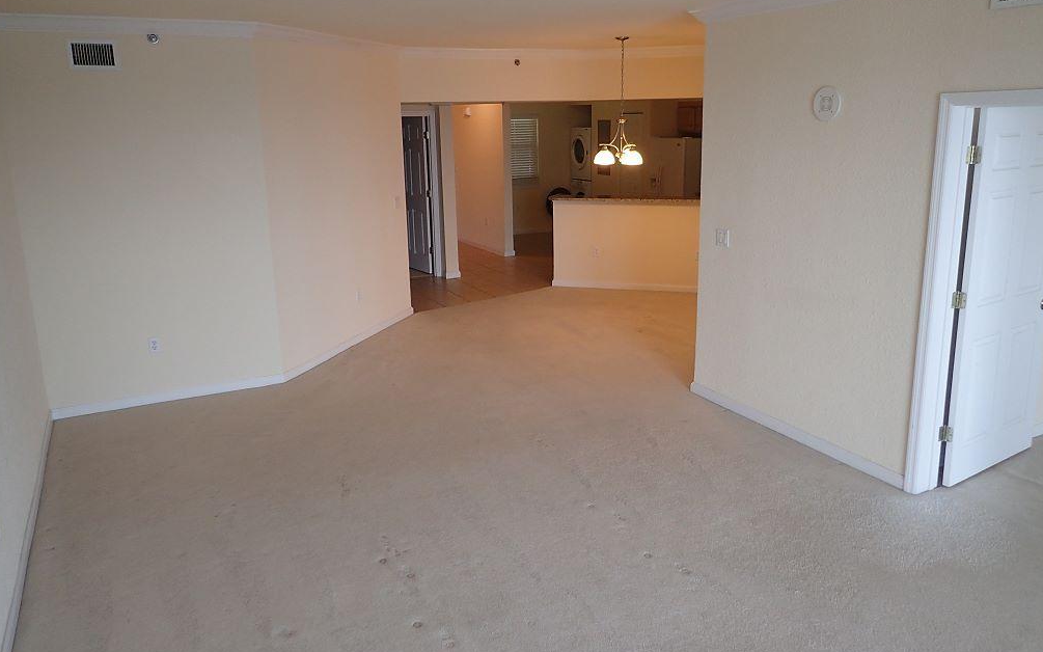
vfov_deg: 46.0
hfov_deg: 68.4
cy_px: 317
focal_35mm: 27
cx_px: 521
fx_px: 767
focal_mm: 4.5
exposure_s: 1/60
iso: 160
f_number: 2
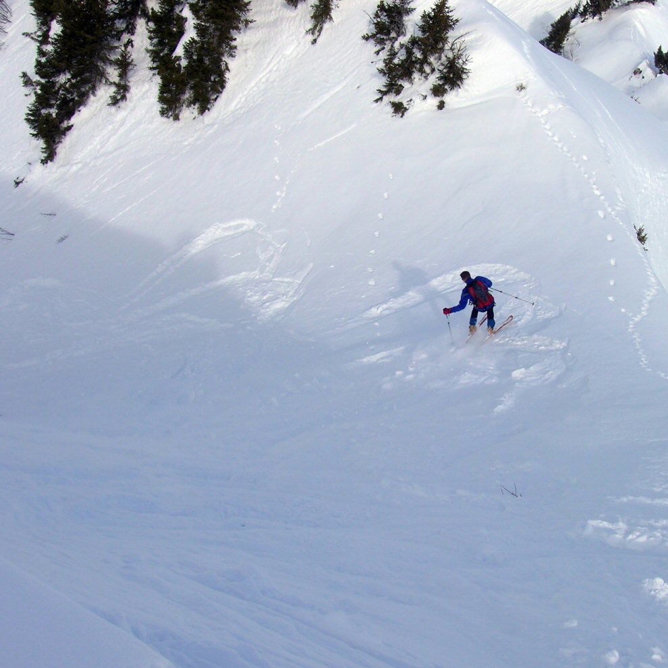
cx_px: 440
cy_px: 337
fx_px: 1092
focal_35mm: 50
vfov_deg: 34.0
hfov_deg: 33.8
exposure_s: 1/548
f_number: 5.2
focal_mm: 7
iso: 50
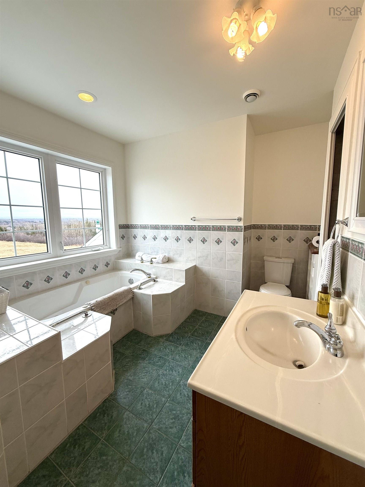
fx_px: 197
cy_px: 244
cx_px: 182
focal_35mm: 14
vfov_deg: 102.1
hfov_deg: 85.7
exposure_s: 1/155
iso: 64
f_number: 2.2
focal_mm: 2.22
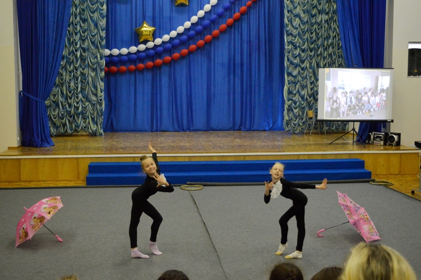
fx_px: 561
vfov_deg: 28.0
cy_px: 140
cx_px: 210
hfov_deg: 41.1
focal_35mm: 48
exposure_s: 1/100
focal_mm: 32
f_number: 4.5
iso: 3200
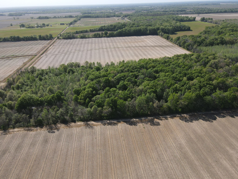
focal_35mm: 24
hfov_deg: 71.6
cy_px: 90
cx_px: 119
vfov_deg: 56.8
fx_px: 165
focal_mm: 4.5
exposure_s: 1/640
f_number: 2.8
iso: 100
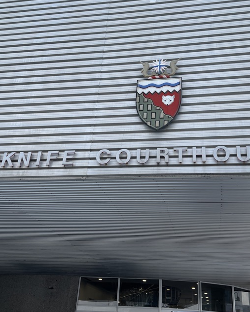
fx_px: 379
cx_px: 142
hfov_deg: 36.4
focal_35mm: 41
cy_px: 136
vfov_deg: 44.7
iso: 40
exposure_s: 1/121
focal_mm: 5.7
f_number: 1.5
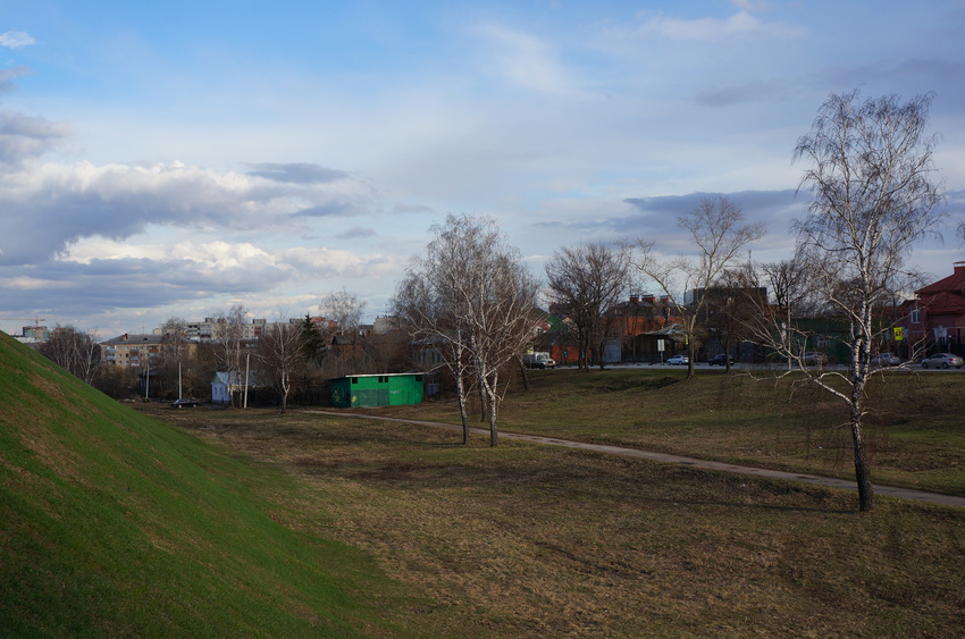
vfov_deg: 32.9
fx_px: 1083
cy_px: 320
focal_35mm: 40
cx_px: 482
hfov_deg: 48.0
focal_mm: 27
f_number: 9
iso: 100
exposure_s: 1/160
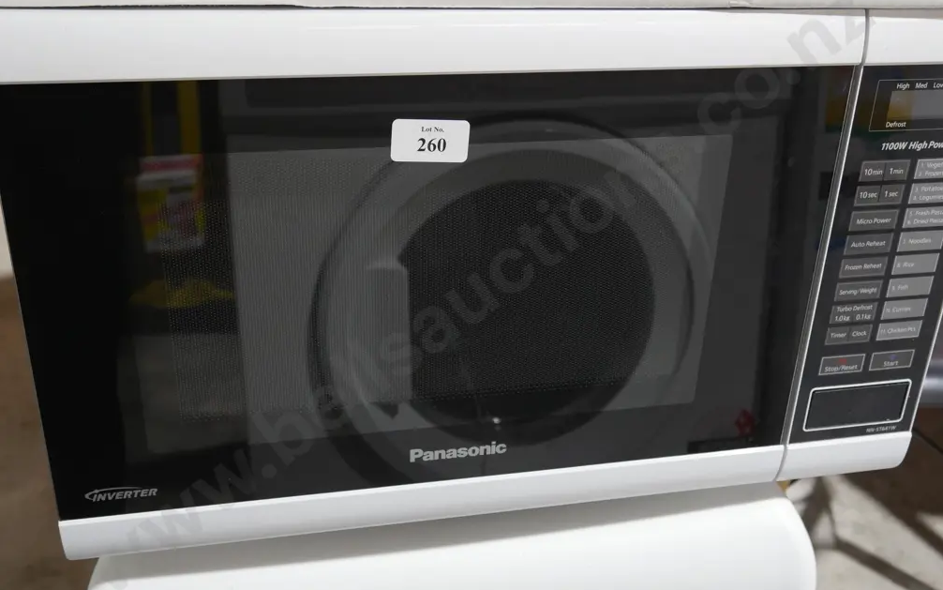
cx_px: 479
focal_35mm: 41
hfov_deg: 48.2
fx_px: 1054
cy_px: 294
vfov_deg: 31.3
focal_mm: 19
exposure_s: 1/60
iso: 500
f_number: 4.5
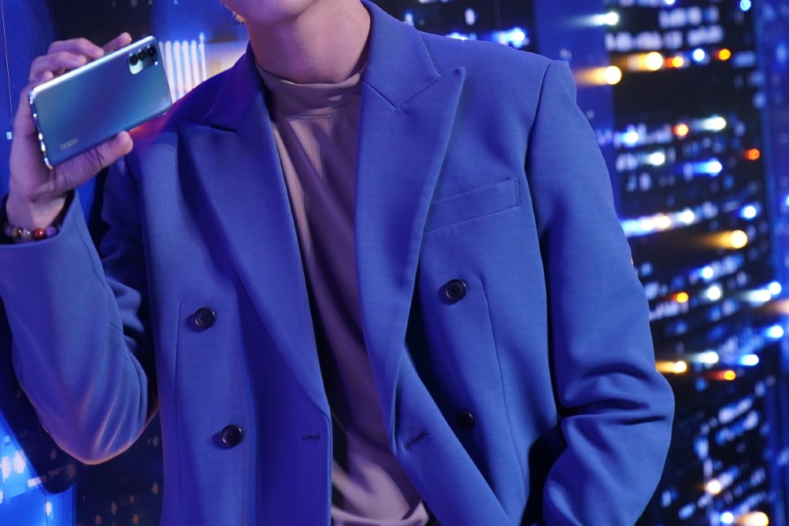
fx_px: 2476
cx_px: 275
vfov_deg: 12.1
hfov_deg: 18.1
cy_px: 105
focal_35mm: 113
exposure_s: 1/60
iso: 2000
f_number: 2.8
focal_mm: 70
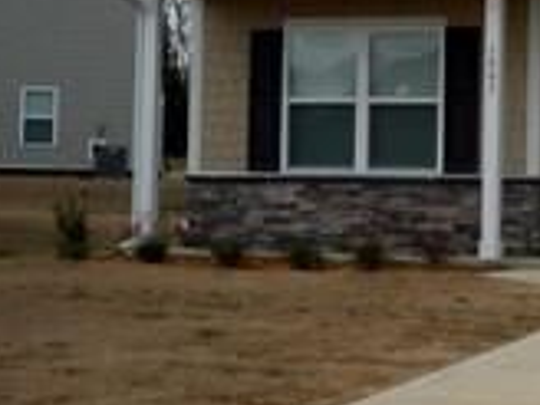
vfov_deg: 9.7
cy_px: 38
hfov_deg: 12.5
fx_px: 2371
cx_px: 744
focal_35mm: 152
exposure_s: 1/800
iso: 100
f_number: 4.3
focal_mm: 8.8
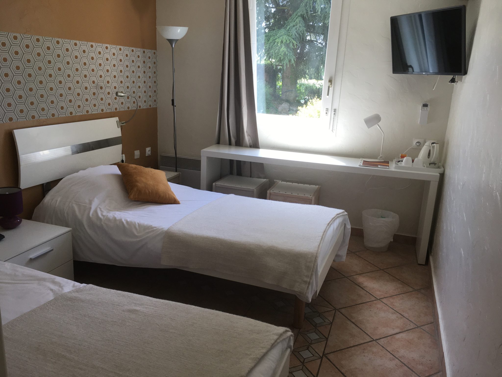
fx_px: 421
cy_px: 188
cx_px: 251
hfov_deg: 61.7
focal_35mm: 29
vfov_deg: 48.2
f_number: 2.2
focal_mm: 4.15
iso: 32
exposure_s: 1/100
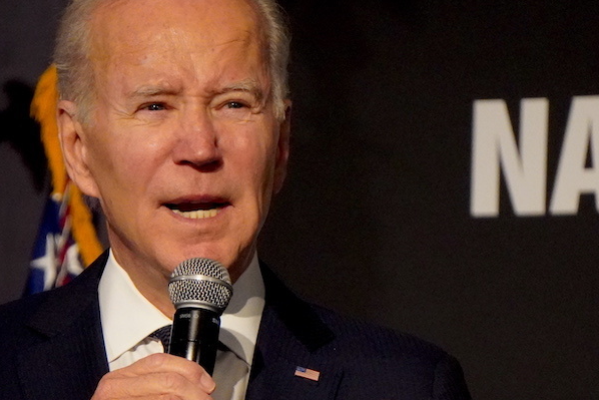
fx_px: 10518
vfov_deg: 2.2
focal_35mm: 632
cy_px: 328
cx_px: 278
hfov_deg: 3.3
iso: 6400
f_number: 6.3
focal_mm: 210
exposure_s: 1/250
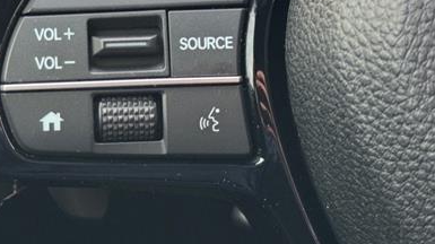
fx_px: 1003
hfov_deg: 24.0
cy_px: 54
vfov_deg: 13.8
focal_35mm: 87
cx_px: 75
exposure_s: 1/59
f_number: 1.78
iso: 250
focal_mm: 6.76
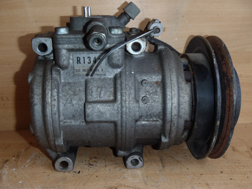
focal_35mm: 38
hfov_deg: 49.0
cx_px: 126
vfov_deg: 37.7
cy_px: 94
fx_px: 277
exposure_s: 1/40
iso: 100
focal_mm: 6.83
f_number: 4.6
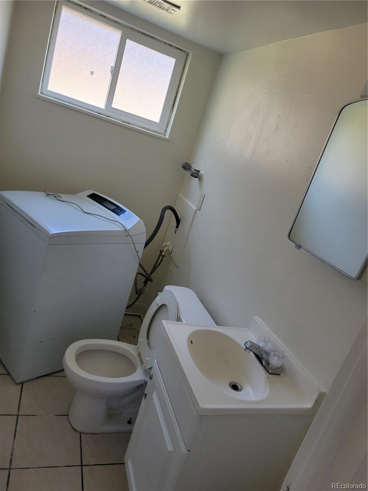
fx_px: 369
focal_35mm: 26
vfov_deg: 67.3
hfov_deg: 53.1
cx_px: 184
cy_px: 246
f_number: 1.8
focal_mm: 5.4
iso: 100
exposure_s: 1/119
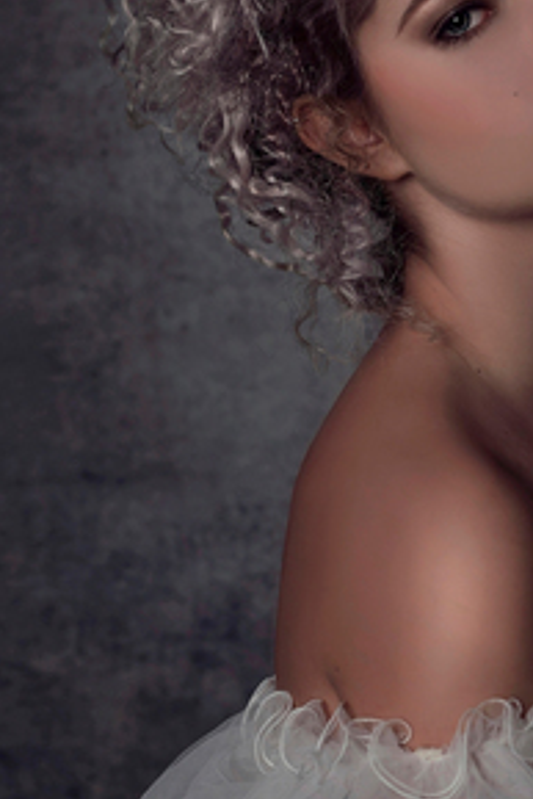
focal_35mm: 119
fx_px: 2639
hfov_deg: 11.4
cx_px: 558
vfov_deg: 17.1
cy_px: 546
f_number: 4.8
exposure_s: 1/180
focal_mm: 50
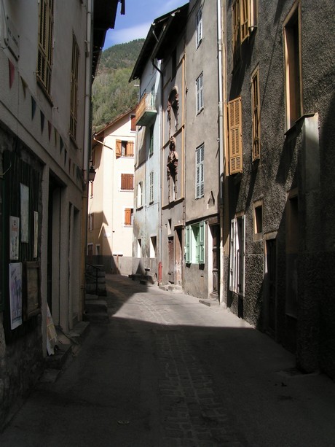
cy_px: 224
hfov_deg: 37.7
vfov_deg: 49.0
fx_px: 490
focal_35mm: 38
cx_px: 168
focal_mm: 5.8
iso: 50
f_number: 5.6
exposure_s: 1/320
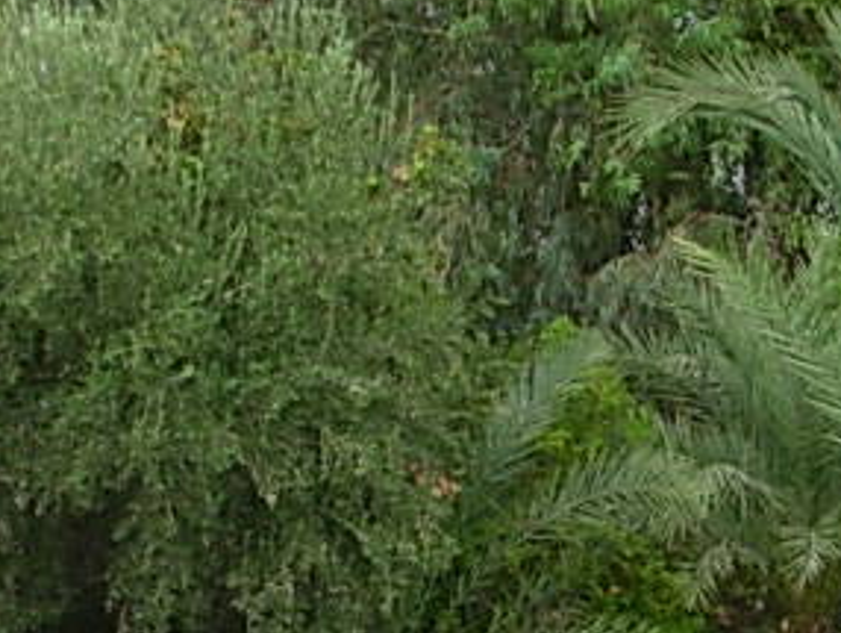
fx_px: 3307
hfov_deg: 14.4
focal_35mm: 136
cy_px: 542
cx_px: 697
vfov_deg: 10.9
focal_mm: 6.3
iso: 50
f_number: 2.9
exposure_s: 1/304
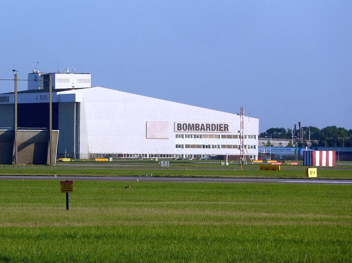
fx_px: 4185
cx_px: 138
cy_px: 125
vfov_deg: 3.6
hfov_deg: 4.8
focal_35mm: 412
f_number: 4.9
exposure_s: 1/250
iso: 80
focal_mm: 49.2
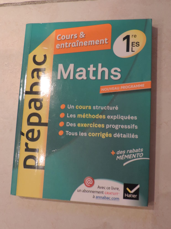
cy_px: 114
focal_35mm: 43
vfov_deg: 43.9
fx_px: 283
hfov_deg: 33.6
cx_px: 86
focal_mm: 7.6
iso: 400
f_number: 3.4
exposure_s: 1/13
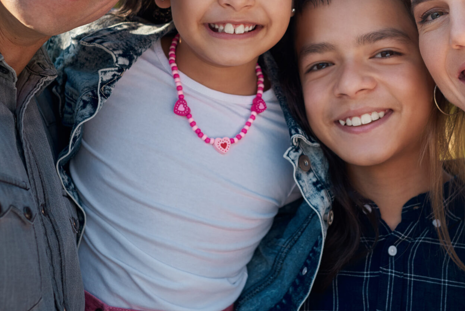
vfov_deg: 13.3
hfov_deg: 19.8
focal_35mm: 103
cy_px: 95
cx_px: 290
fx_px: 1331
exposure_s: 1/1000
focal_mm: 50
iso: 200
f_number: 2.8
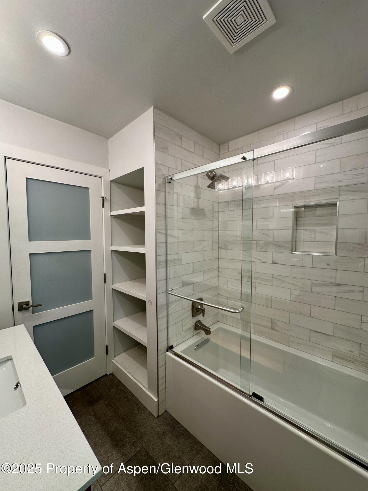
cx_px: 184
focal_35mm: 14
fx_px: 198
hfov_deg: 85.7
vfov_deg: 102.1
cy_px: 246
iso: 80
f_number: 2.2
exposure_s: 1/120
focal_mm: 2.22
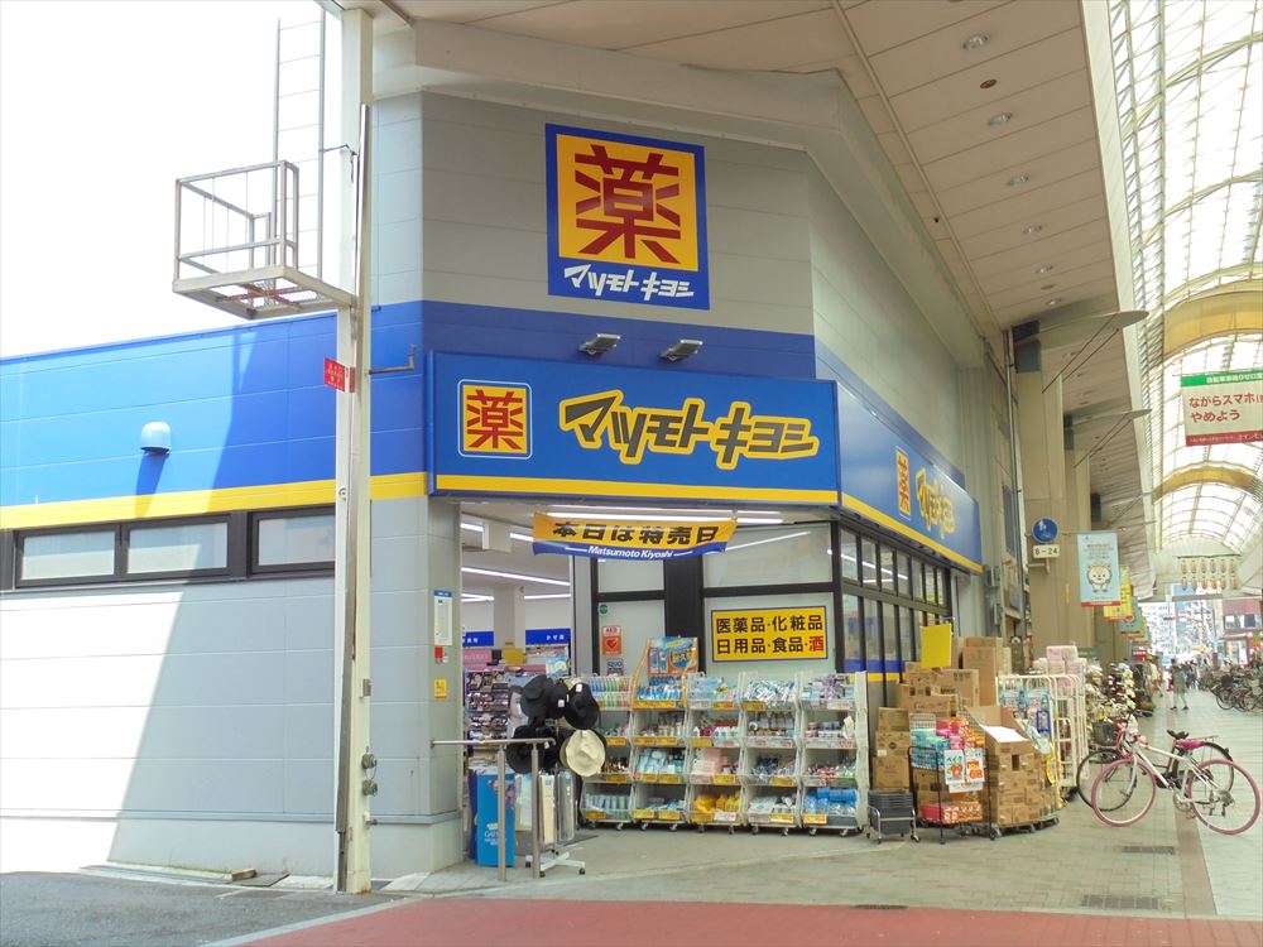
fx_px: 1386
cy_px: 474
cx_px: 632
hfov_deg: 49.0
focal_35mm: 38
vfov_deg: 37.7
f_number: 4.2
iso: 100
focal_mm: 6.9
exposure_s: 1/80
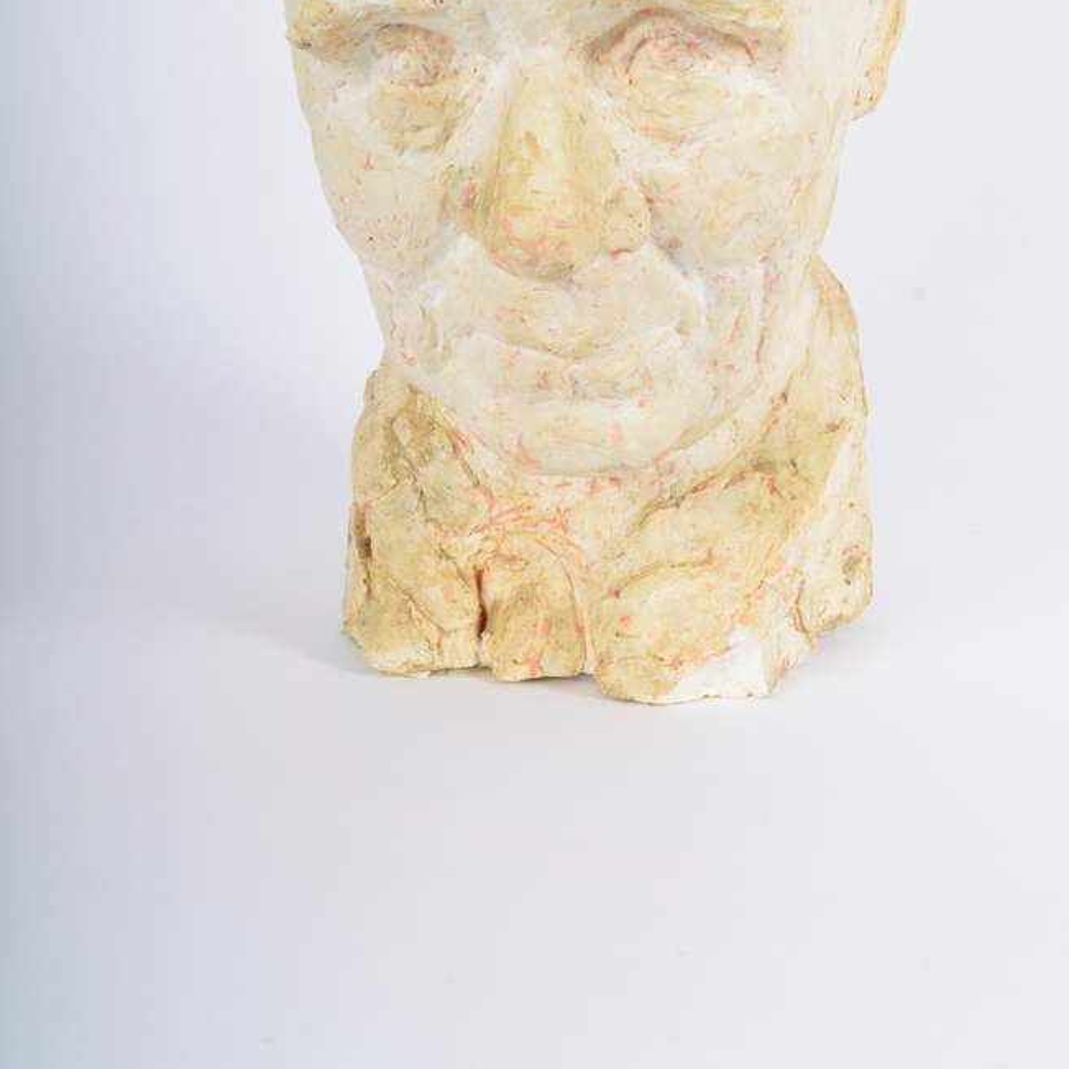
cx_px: 597
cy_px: 156
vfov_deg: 27.4
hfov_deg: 28.1
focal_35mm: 61
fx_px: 2131
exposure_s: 1/200
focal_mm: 26
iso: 200
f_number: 14
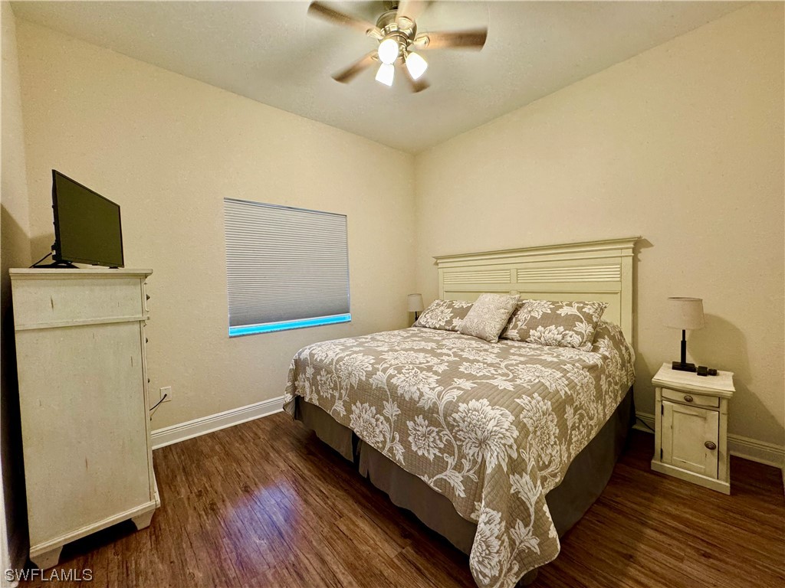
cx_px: 392
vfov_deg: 85.7
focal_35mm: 14
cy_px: 294
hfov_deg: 102.1
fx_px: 317
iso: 200
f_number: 2.2
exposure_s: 1/60
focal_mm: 2.22
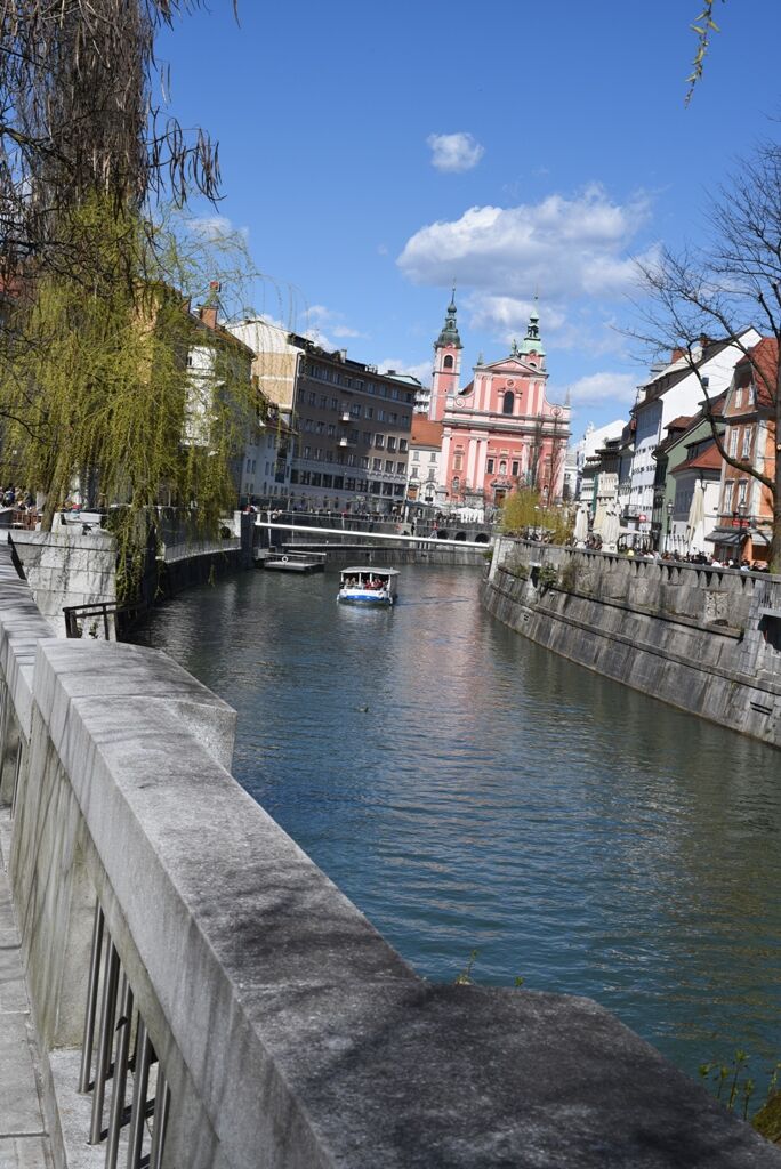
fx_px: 1625
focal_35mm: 50
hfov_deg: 27.0
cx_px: 390
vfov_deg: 39.6
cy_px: 584
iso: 125
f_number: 16
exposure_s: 1/125
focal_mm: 50
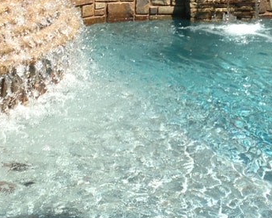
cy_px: 27
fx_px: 1006
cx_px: 227
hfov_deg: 15.3
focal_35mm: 125
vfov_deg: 12.3
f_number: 2.4
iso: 50
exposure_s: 1/1506
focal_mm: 4.13
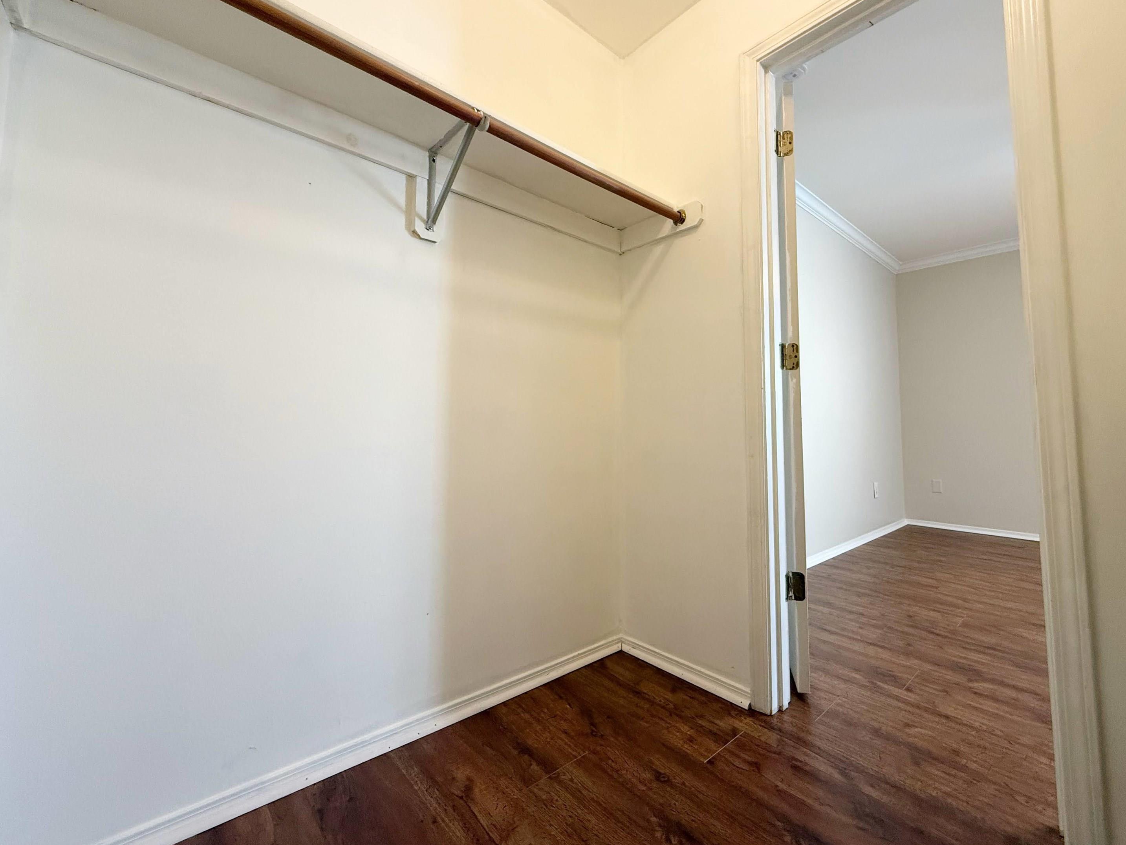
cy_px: 395
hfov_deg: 98.1
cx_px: 584
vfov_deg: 81.6
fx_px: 488
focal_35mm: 15
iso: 320
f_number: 2.2
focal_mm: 2.22
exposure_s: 1/120
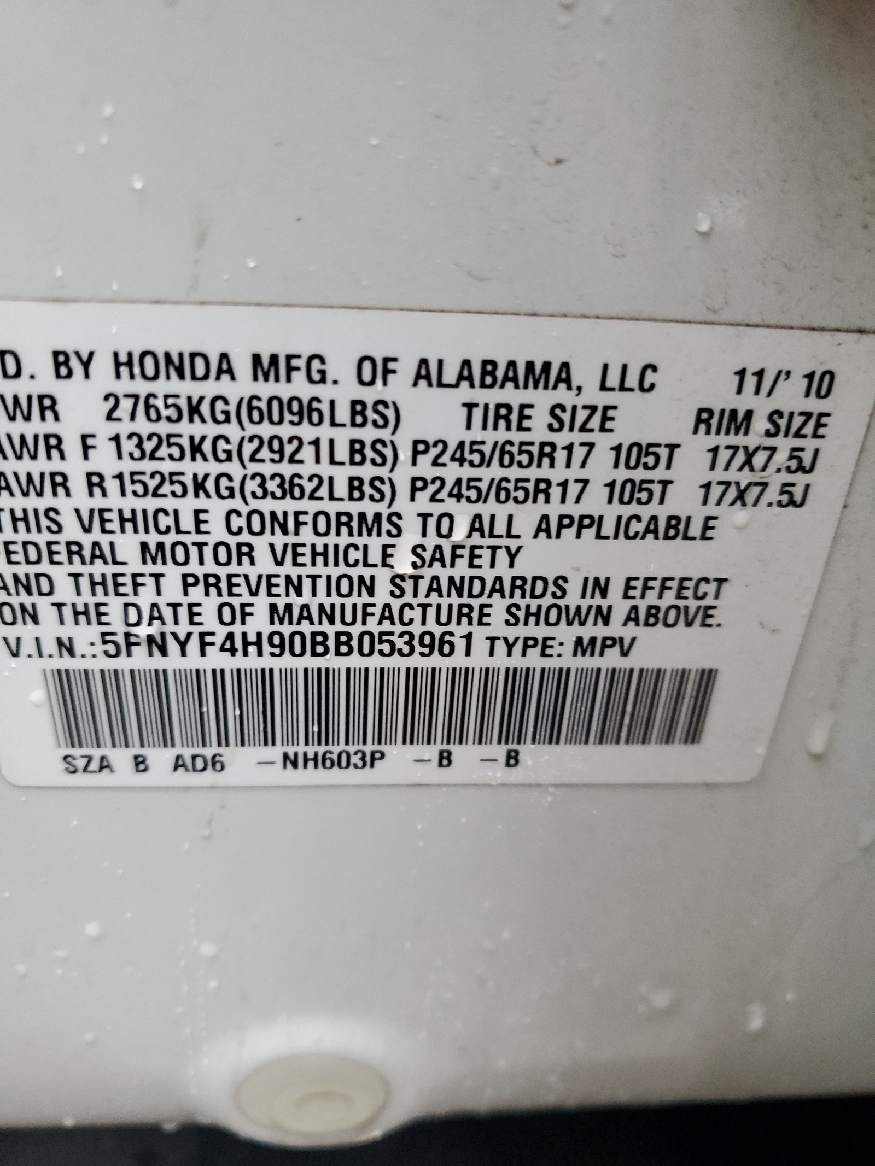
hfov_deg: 53.1
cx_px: 438
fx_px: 876
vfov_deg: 67.3
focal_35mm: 26
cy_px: 583
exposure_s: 1/60.2
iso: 135
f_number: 1.5
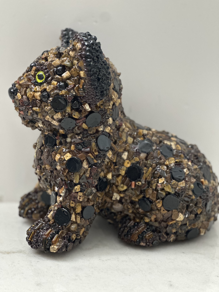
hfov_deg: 19.1
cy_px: 146
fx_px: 650
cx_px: 110
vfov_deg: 25.3
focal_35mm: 77
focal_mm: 9
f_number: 2.8
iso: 400
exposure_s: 1/40
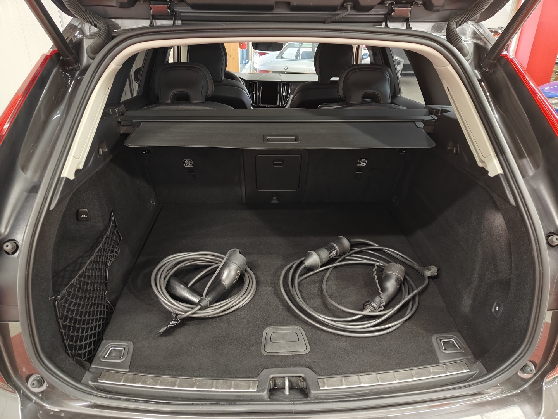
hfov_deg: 71.6
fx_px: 387
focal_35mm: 24
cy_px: 210
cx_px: 279
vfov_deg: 56.8
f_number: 1.8
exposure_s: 1/33
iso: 160
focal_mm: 5.59
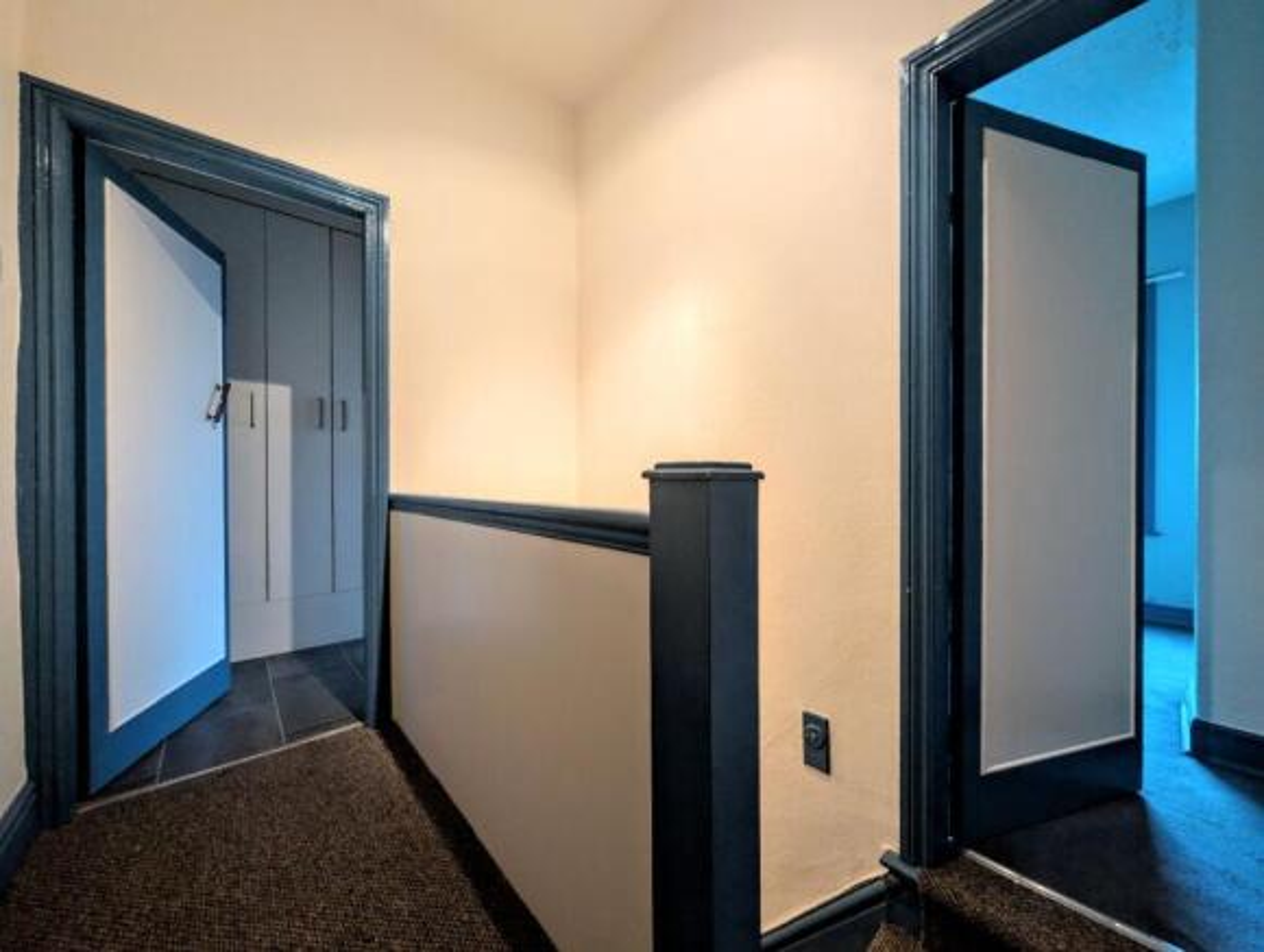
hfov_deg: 110.4
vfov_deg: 94.7
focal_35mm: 12
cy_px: 476
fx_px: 439
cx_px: 632
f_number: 1.7
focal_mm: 2.02
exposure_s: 1/16.7
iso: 106
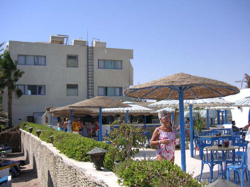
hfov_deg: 45.8
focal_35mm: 41
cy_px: 94
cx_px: 125
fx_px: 296
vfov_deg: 35.1
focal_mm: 6.9
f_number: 8
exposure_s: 1/180
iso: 50
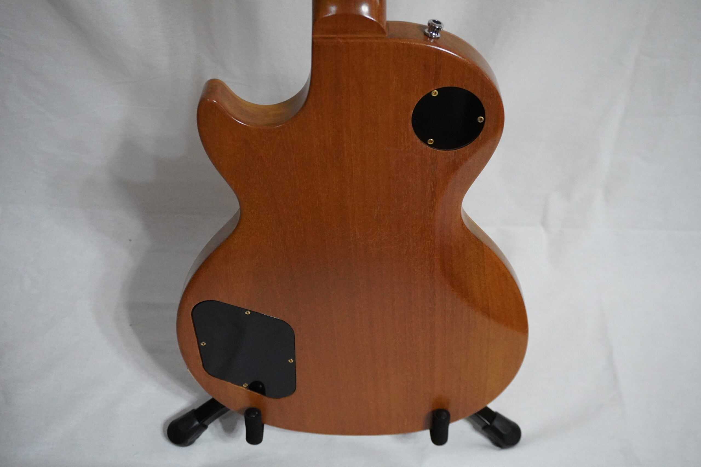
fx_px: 789
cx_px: 350
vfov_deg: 33.0
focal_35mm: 40
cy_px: 234
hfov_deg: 47.9
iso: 4000
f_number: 4.5
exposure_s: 1/160
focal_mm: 27
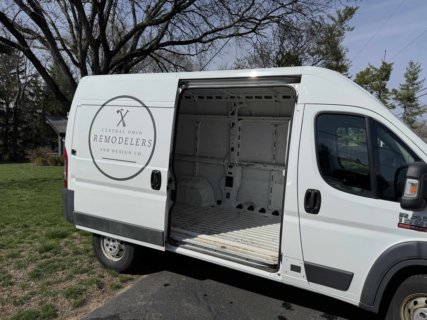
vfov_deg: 56.8
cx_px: 214
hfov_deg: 71.6
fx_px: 296
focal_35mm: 24
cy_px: 160
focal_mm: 6.76
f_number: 1.78
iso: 80
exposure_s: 1/12346
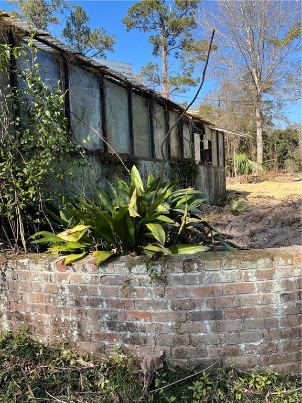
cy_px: 202
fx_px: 302
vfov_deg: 67.3
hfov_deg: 53.1
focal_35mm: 26
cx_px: 151
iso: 50
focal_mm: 5.1
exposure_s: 1/858
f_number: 1.6
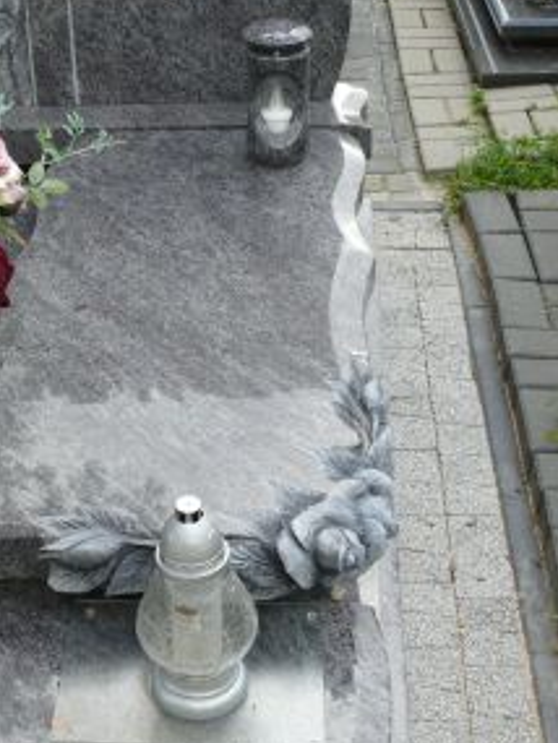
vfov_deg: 32.7
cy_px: 342
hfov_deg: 24.3
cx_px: 91
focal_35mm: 59
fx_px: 1267
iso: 100
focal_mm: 7.4
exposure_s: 1/160
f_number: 4
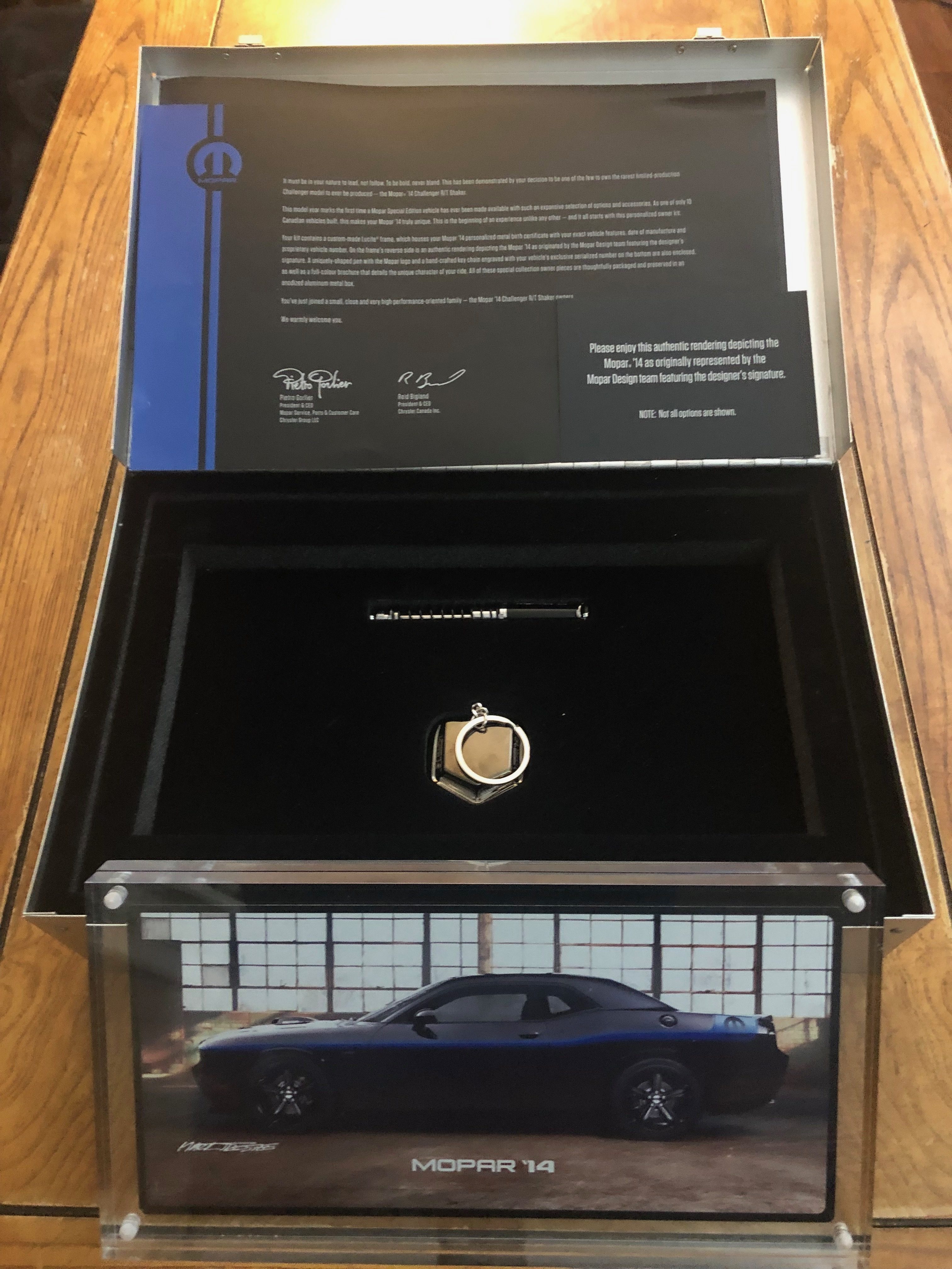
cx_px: 476
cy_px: 634
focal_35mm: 28
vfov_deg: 63.4
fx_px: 1027
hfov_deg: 49.7
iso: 125
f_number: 1.8
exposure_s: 1/4
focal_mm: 3.99
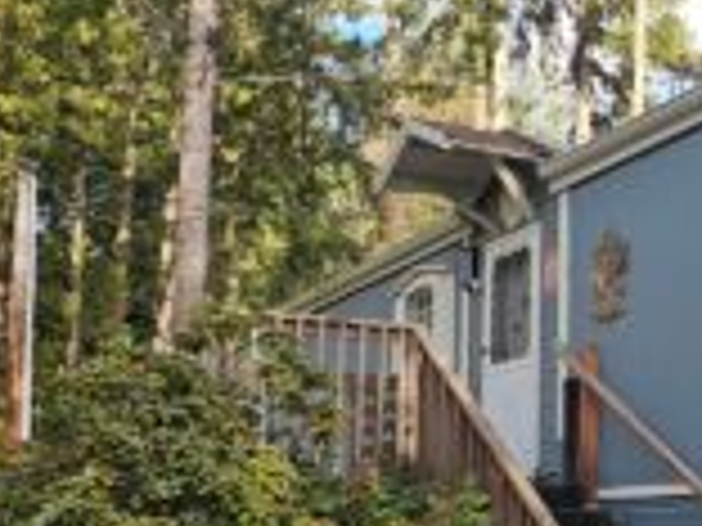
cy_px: 400
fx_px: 1196
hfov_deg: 30.3
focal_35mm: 59
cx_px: 706
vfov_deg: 24.5
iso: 12
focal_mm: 6.3
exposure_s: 1/180
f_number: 1.7
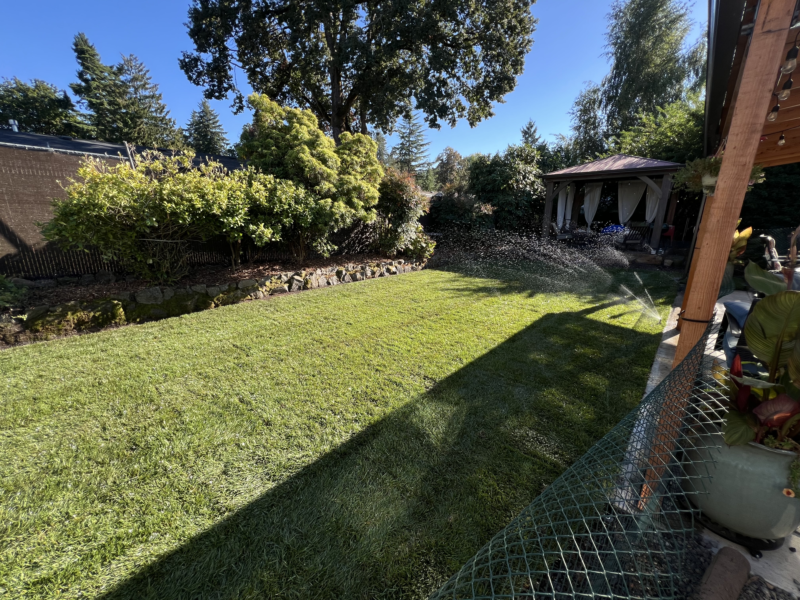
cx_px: 400
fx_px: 300
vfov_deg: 89.9
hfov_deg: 106.2
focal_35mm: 13
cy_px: 300
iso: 32
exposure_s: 1/341
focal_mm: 1.57
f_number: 1.8
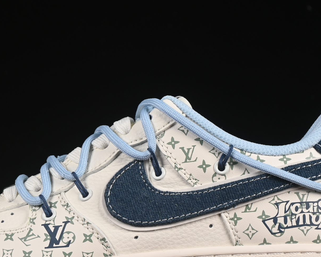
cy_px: 165
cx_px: 116
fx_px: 1530
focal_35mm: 161
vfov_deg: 9.6
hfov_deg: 12.0
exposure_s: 1/80
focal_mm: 50
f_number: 8
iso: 160
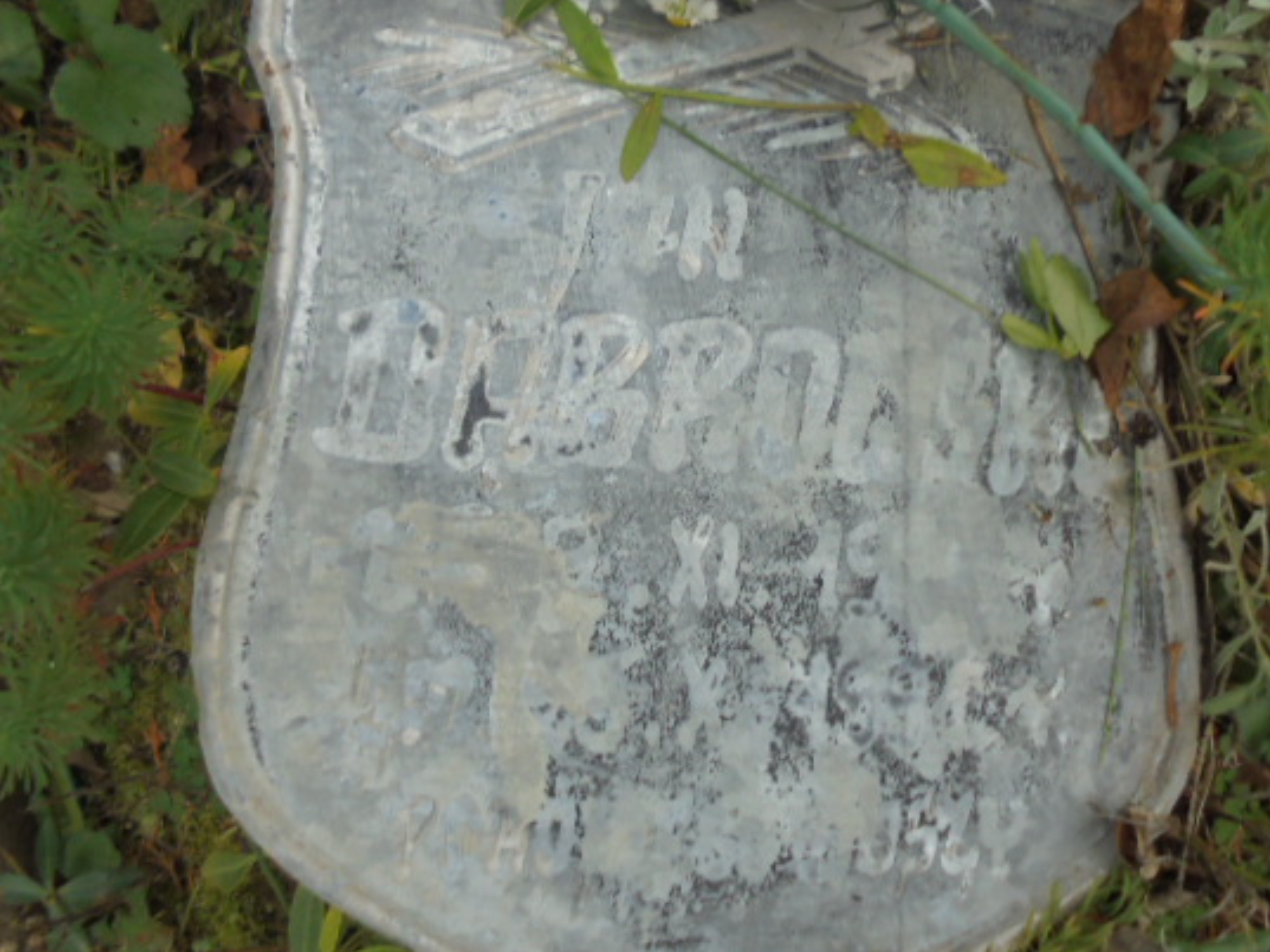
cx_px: 681
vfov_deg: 45.4
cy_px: 432
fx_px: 1138
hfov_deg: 58.3
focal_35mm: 31
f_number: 3.5
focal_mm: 4.6
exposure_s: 1/100
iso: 100
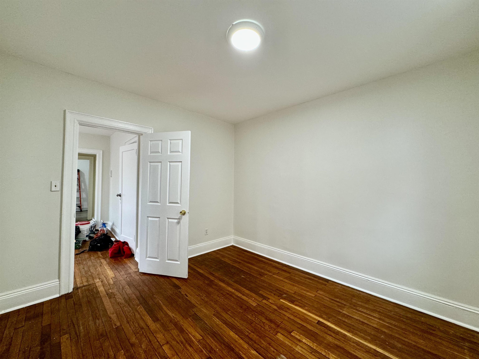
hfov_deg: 102.1
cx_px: 240
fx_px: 194
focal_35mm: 14
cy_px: 180
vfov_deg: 85.7
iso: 160
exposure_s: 1/60
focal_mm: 2.22
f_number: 2.2
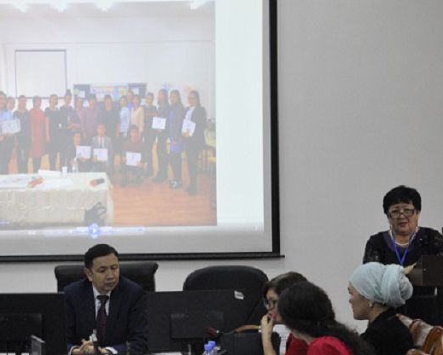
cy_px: 229
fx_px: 2060
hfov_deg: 12.2
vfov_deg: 9.8
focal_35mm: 157
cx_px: 97
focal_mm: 58
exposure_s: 1/125
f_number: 5.3
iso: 2000
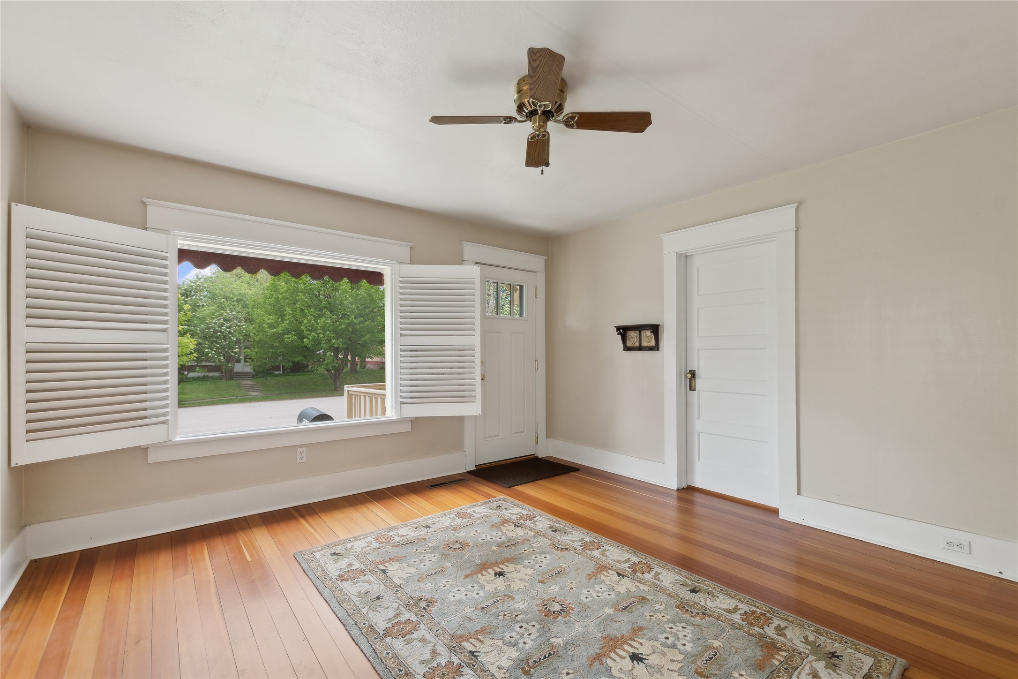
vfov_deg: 77.3
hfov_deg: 100.4
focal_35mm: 15
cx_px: 509
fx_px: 424
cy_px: 340
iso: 200
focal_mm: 10
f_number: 6.3
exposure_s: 1/30
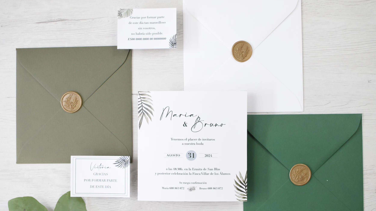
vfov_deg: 26.5
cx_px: 190
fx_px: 449
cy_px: 116
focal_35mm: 45
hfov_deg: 45.5
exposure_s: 1/640
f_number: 6.3
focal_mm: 28
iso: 3200
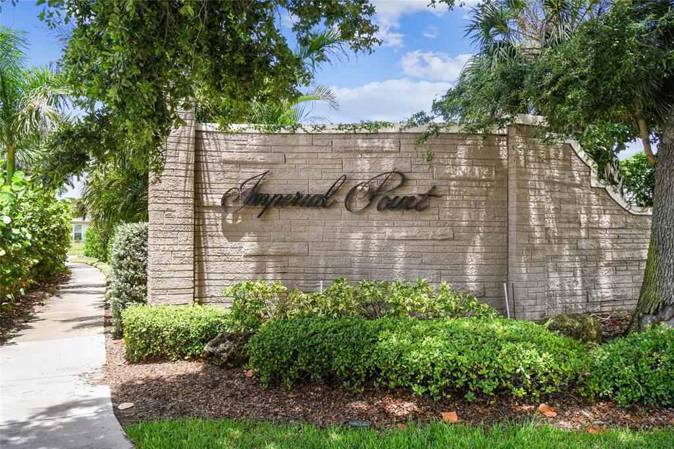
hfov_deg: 61.9
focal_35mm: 30
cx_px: 337
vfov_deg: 43.6
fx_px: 561
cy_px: 224
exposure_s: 1/160
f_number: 7.1
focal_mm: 20
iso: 100
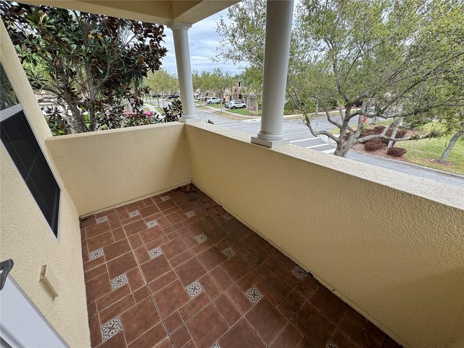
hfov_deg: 102.1
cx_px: 232
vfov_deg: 85.7
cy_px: 174
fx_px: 188
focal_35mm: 14
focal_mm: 2.22
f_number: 2.2
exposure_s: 1/354
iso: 40
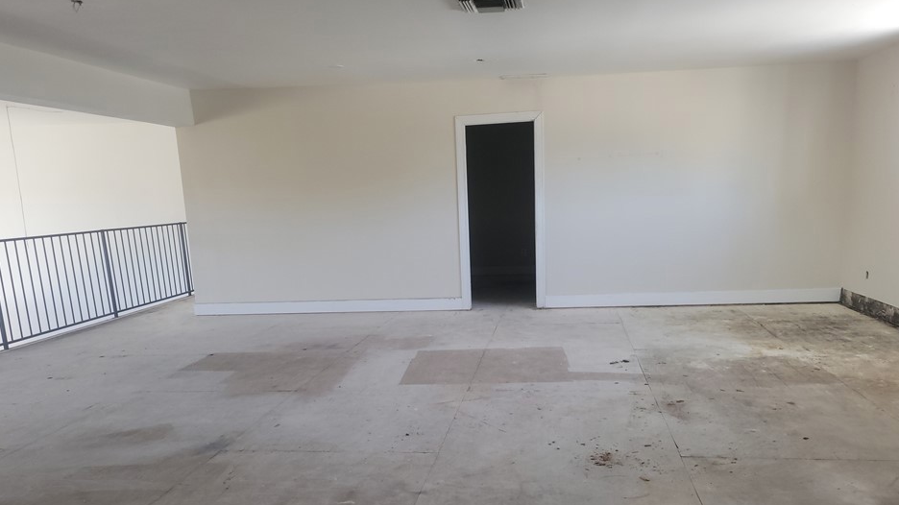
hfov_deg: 62.6
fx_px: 739
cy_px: 342
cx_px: 445
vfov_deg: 37.3
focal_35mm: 31
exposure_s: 1/60
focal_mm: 5.4
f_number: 1.8
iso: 64
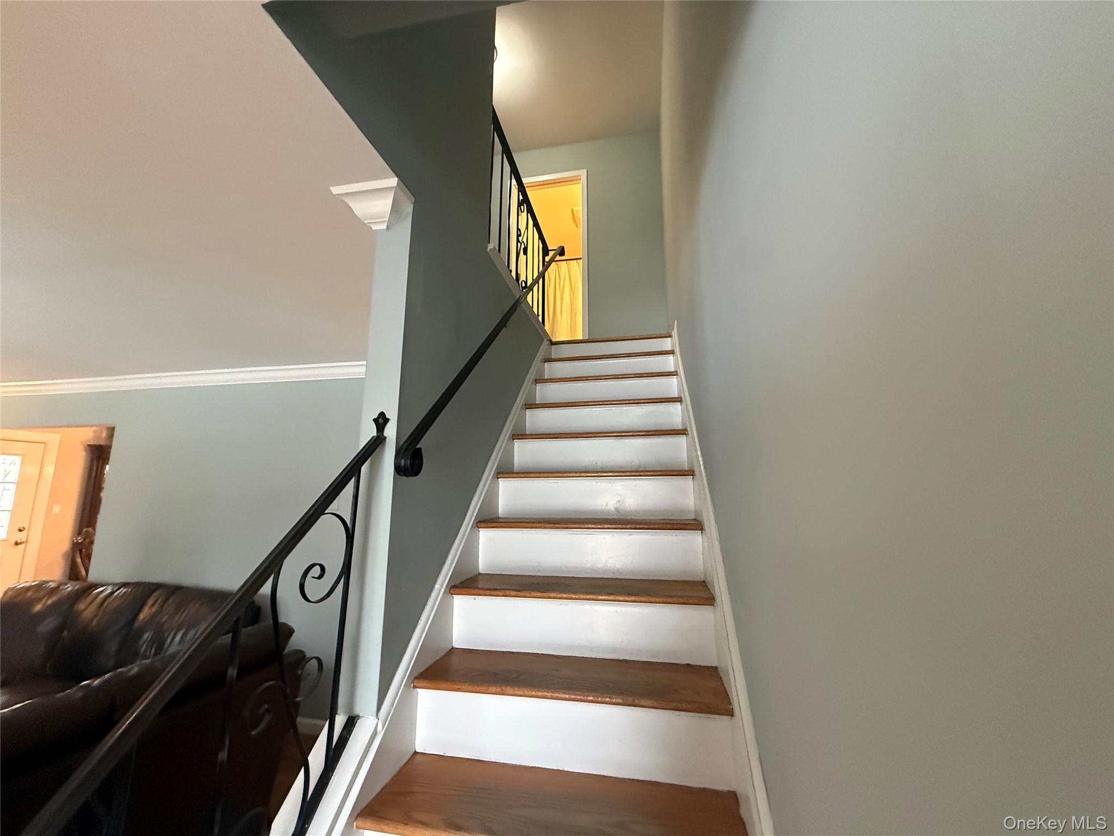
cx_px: 557
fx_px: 451
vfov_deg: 85.7
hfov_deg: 102.1
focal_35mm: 14
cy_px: 418
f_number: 2.2
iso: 800
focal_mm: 2.22
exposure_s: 1/60
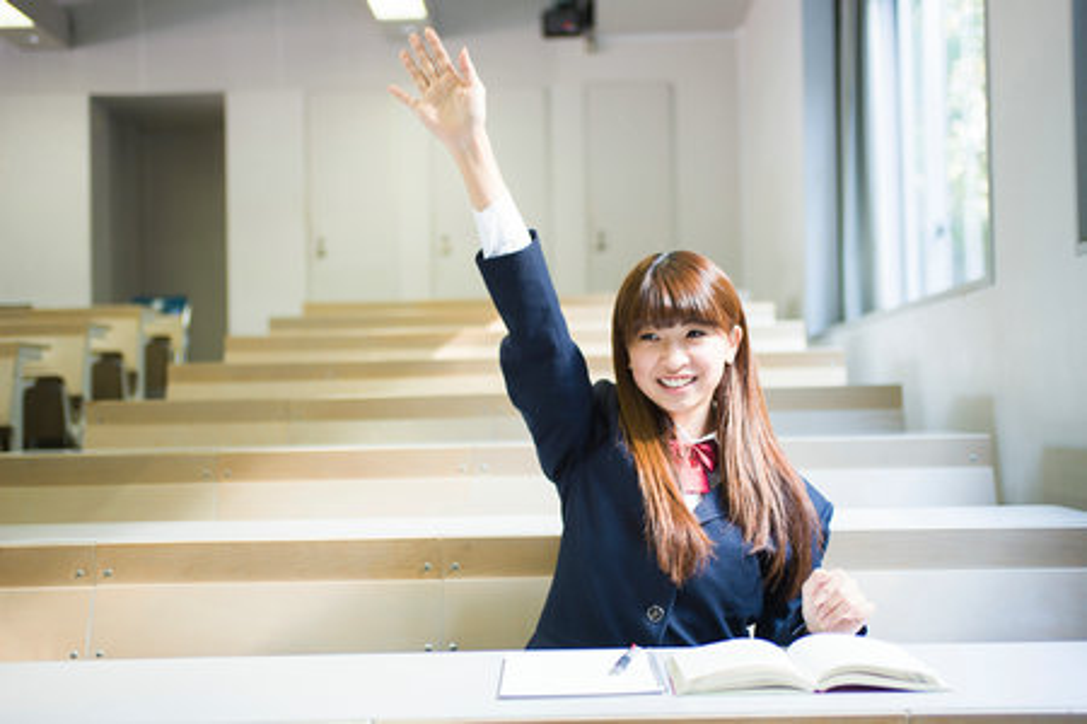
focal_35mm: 48
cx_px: 544
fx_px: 1449
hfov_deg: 41.1
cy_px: 362
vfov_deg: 28.1
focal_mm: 48
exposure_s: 1/125
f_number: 2.8
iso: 400
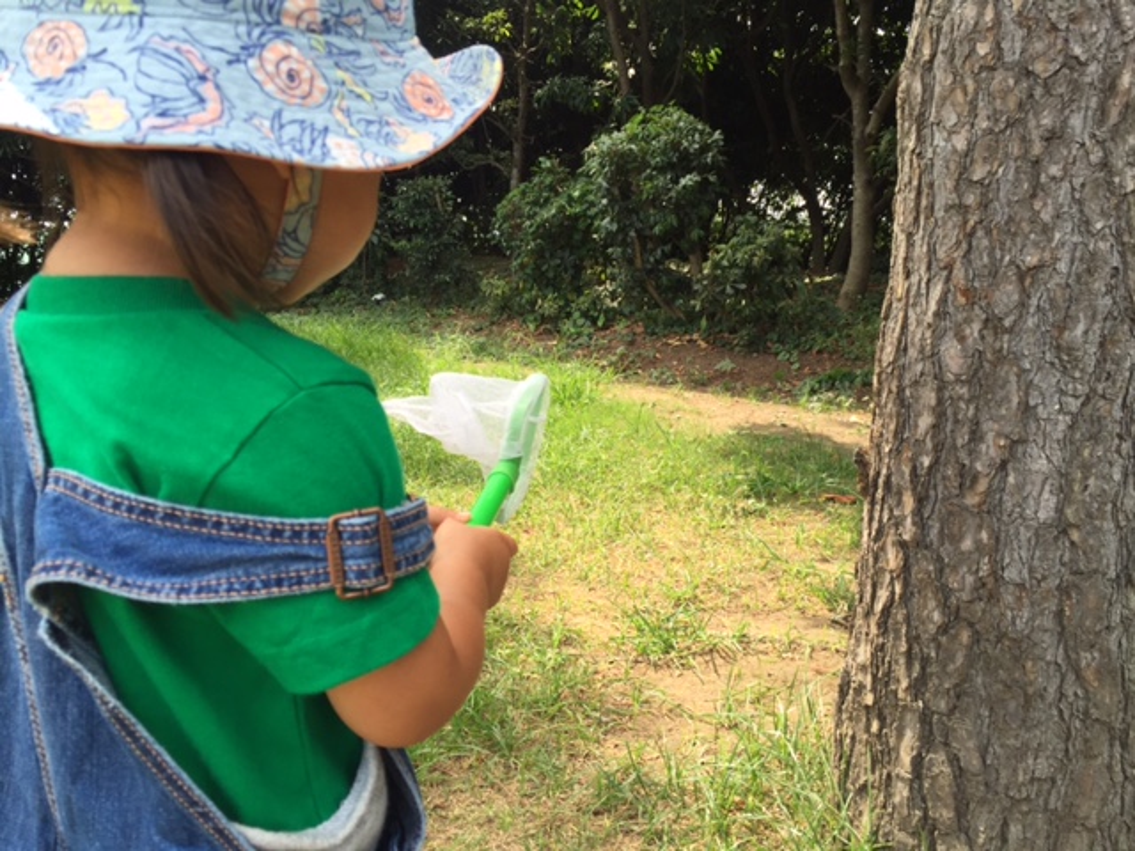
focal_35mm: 29
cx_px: 568
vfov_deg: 48.2
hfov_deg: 61.7
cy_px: 426
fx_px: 951
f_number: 2.2
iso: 32
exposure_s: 1/391
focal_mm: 4.15
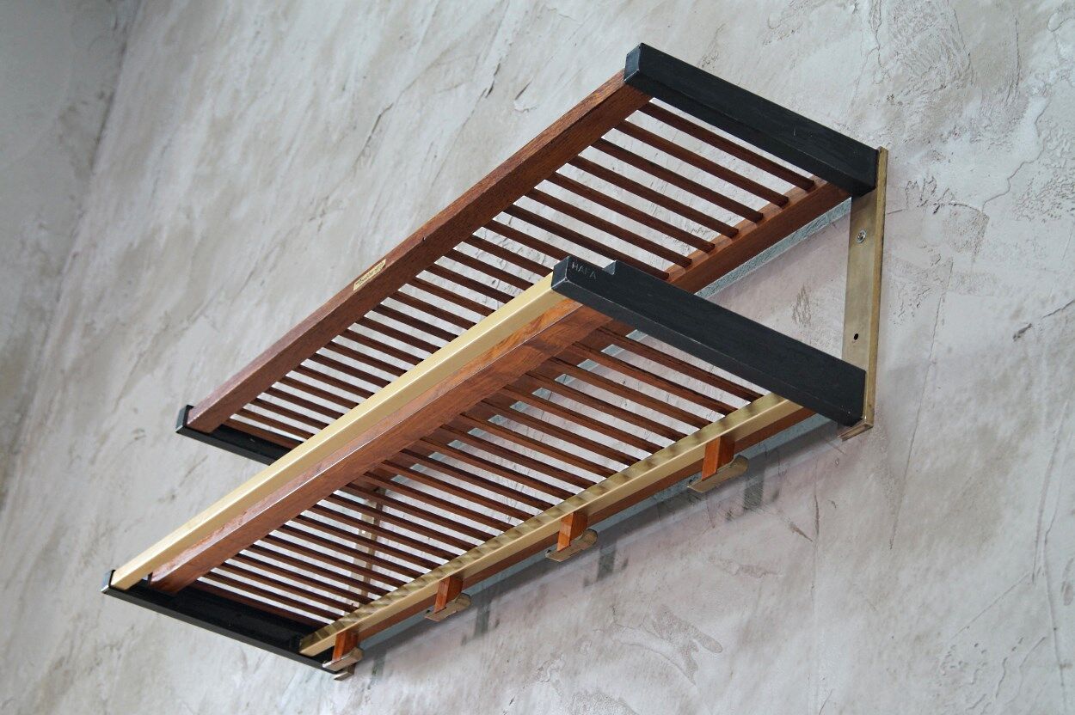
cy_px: 358
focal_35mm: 68
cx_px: 538
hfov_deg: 29.9
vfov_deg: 20.1
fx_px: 2014
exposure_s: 1/13
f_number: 7.1
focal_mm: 45
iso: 400
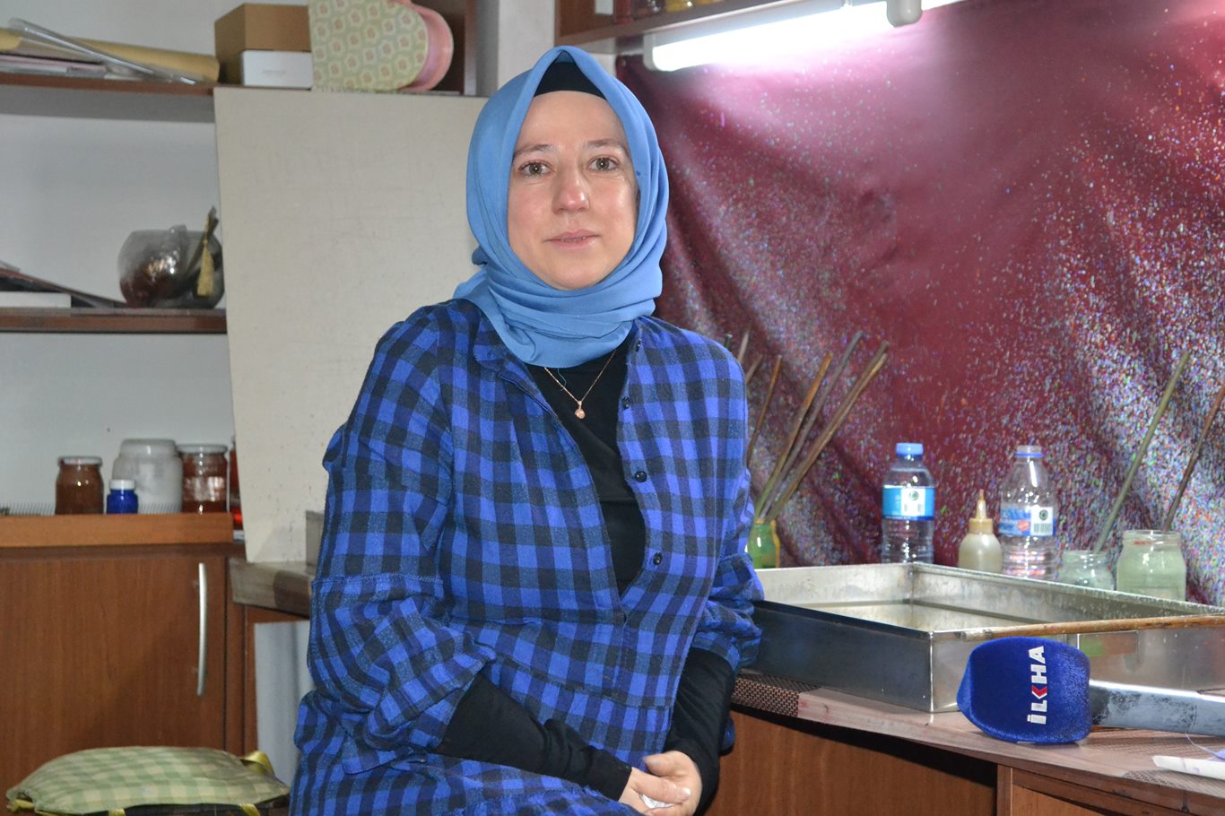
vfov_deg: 19.7
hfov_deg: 29.3
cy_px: 408
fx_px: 2347
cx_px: 612
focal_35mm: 69
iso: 3200
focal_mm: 46
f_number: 5.3
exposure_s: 1/60
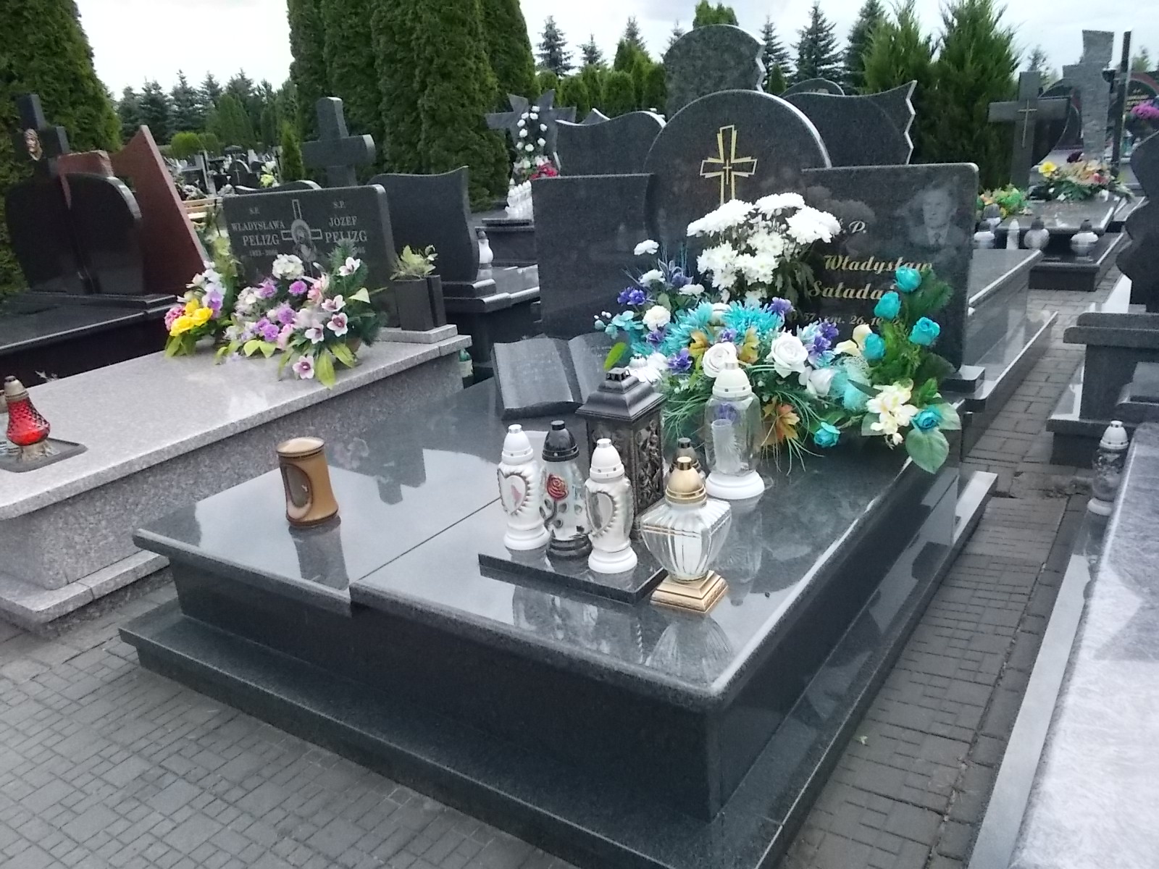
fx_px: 871
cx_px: 580
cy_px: 434
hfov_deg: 67.3
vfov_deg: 53.1
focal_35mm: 26
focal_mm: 4.6
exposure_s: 1/400
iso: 400
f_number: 8
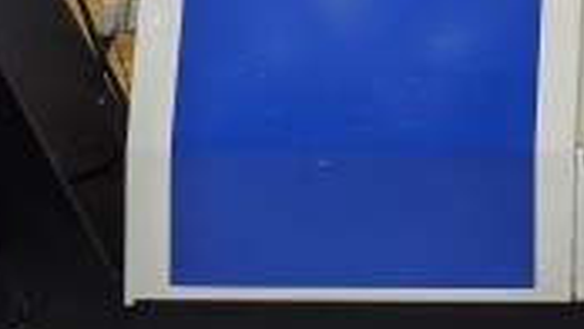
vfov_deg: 10.5
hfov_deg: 17.0
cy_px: -272
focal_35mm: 108
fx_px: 1673
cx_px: 990
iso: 86
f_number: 1.73
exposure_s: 1/60
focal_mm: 4.38
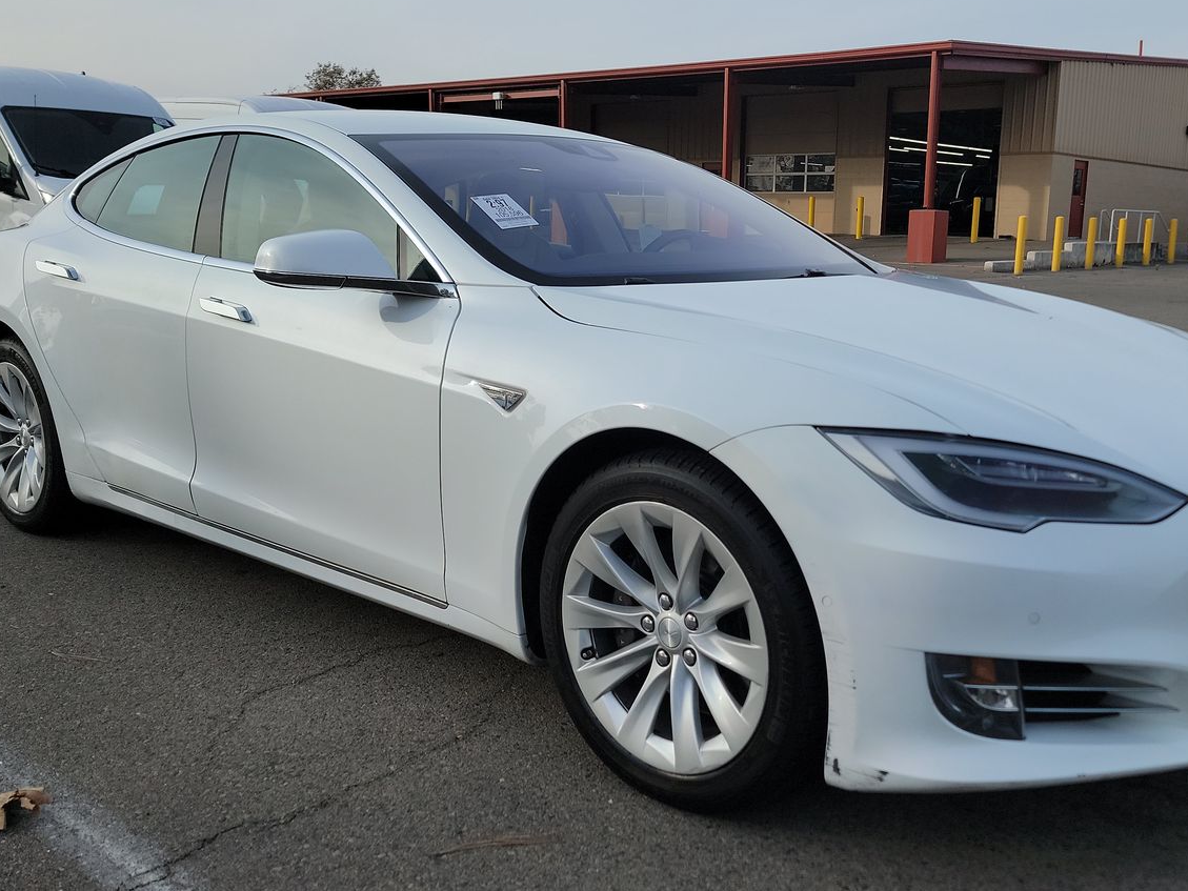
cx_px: 664
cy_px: 397
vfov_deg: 41.7
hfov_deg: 53.8
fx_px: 1167
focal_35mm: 34
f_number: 1.8
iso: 50
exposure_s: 1/666
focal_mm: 6.7
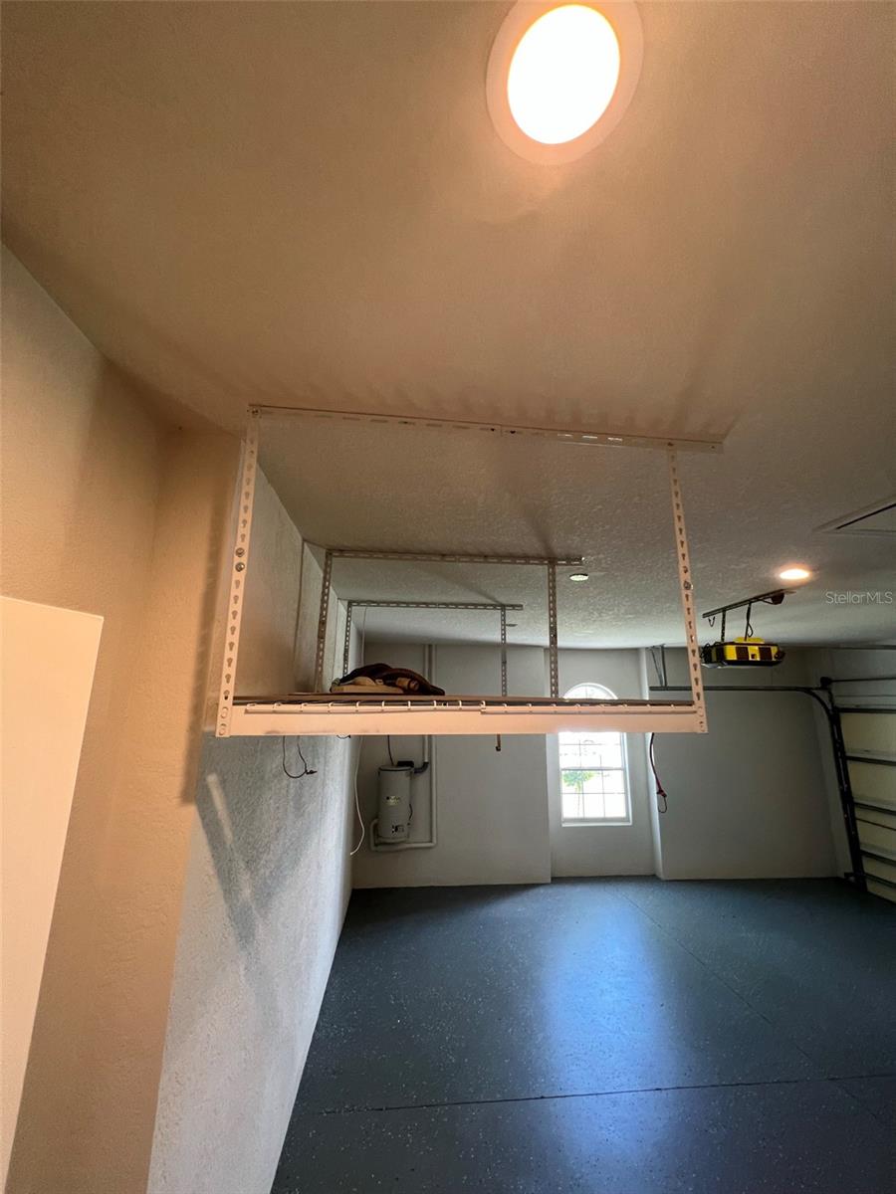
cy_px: 597
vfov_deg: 106.2
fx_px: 449
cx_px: 448
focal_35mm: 13
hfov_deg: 89.9
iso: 125
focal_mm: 1.57
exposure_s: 1/60
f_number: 1.8
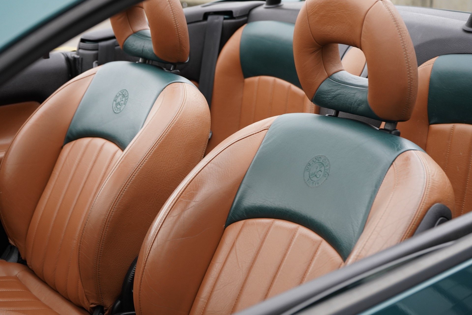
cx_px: 236
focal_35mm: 59
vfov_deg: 23.0
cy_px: 158
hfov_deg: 33.9
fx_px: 773
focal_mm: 59
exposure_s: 1/160
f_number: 5
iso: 1600
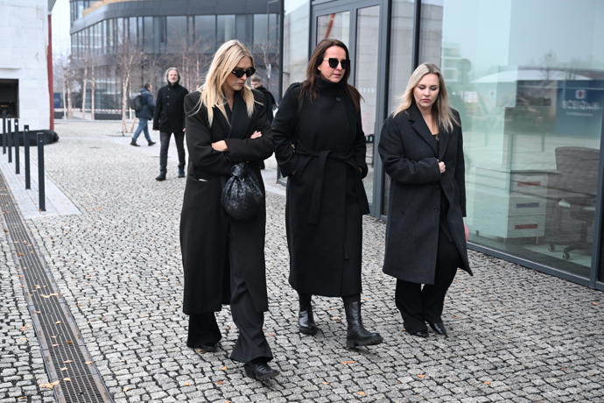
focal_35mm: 45
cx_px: 302
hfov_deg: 43.6
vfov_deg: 29.9
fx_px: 755
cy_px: 202
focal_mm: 45
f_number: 4.5
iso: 3200
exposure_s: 1/160
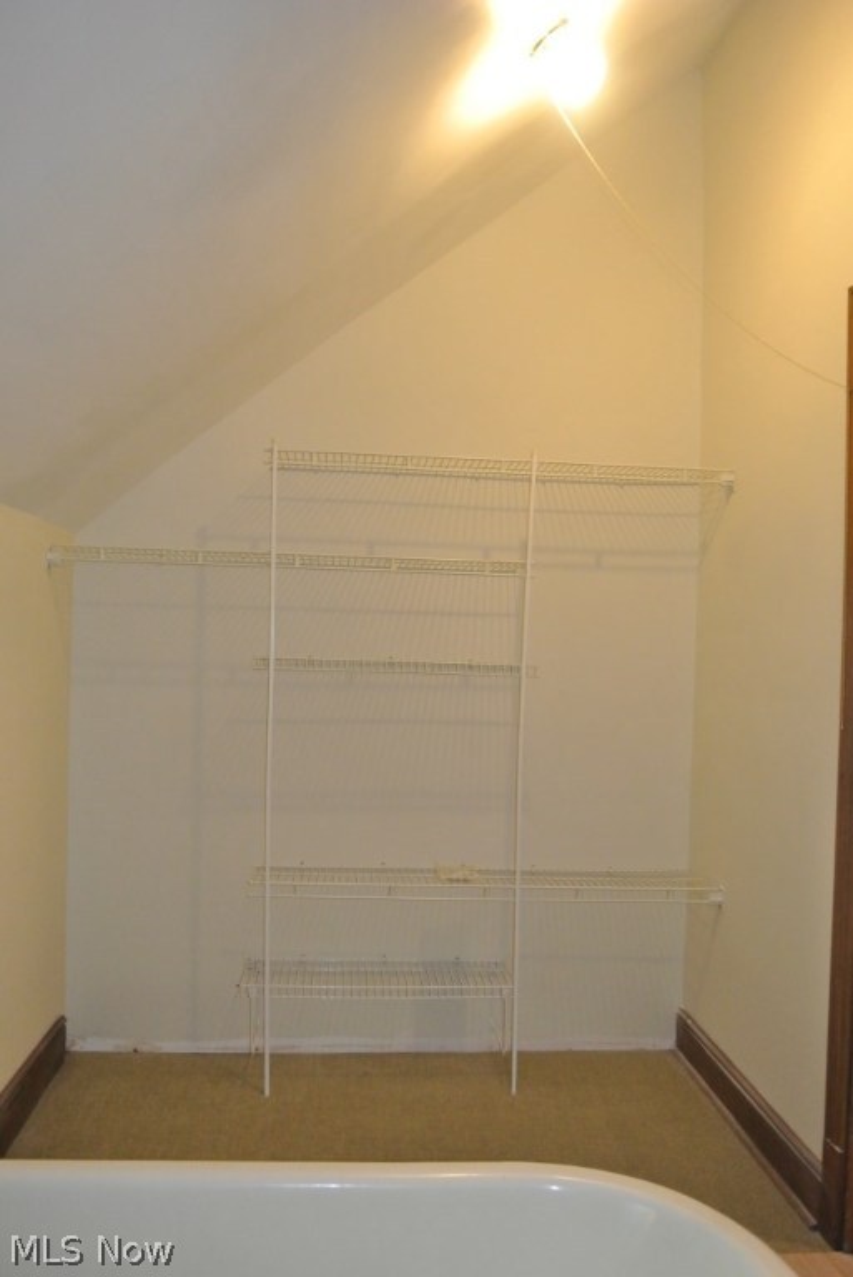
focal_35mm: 29
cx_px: 426
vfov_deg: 63.6
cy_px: 638
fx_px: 1029
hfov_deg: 45.0
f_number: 3.5
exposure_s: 1/60
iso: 800
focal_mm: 11
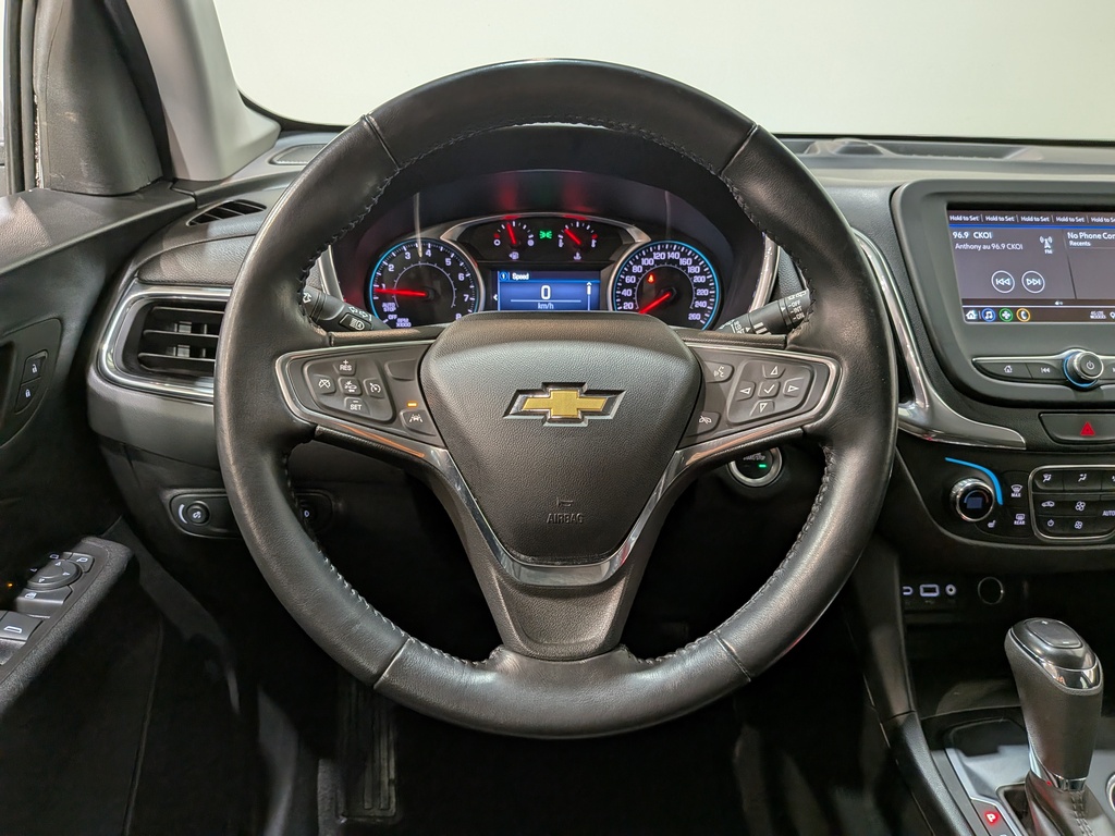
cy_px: 418
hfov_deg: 71.6
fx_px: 773
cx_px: 558
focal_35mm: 24
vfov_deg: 56.8
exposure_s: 1/33.3
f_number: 1.7
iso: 63
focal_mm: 4.53
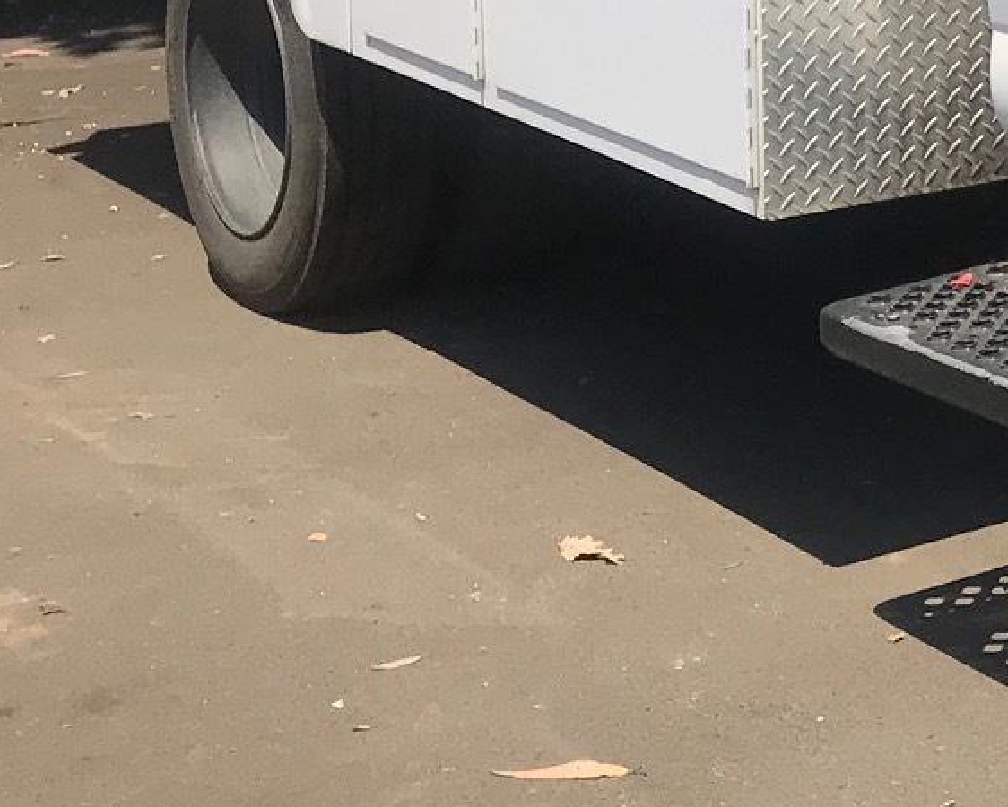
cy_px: -181
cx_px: 1772
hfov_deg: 16.6
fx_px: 2925
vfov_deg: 15.1
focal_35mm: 98
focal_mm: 3.99
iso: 20
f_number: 1.8
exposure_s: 1/4000
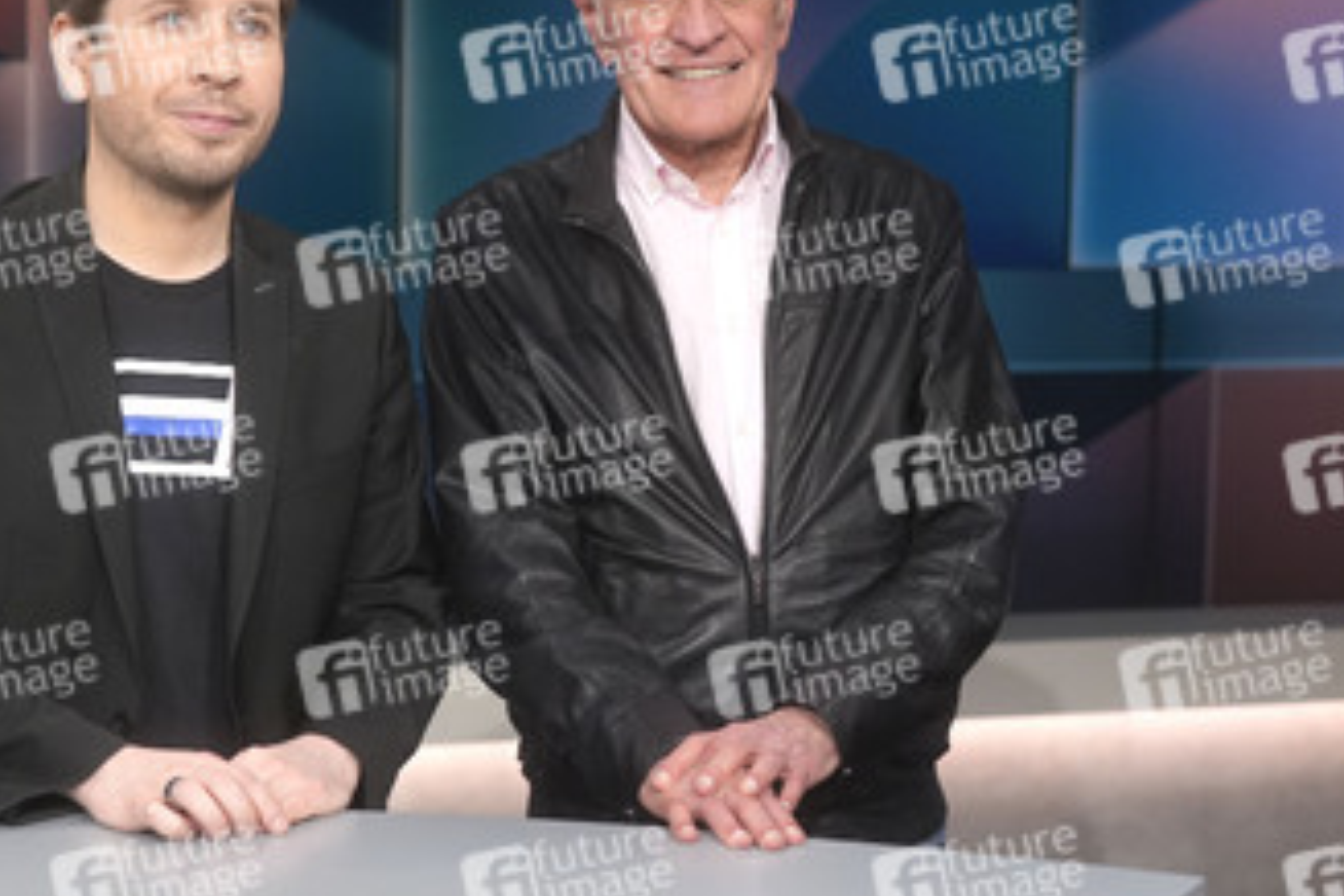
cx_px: 458
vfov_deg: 21.9
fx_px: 2314
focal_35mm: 62
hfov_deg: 32.1
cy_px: 362
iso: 640
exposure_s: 1/320
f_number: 2.2
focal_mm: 30
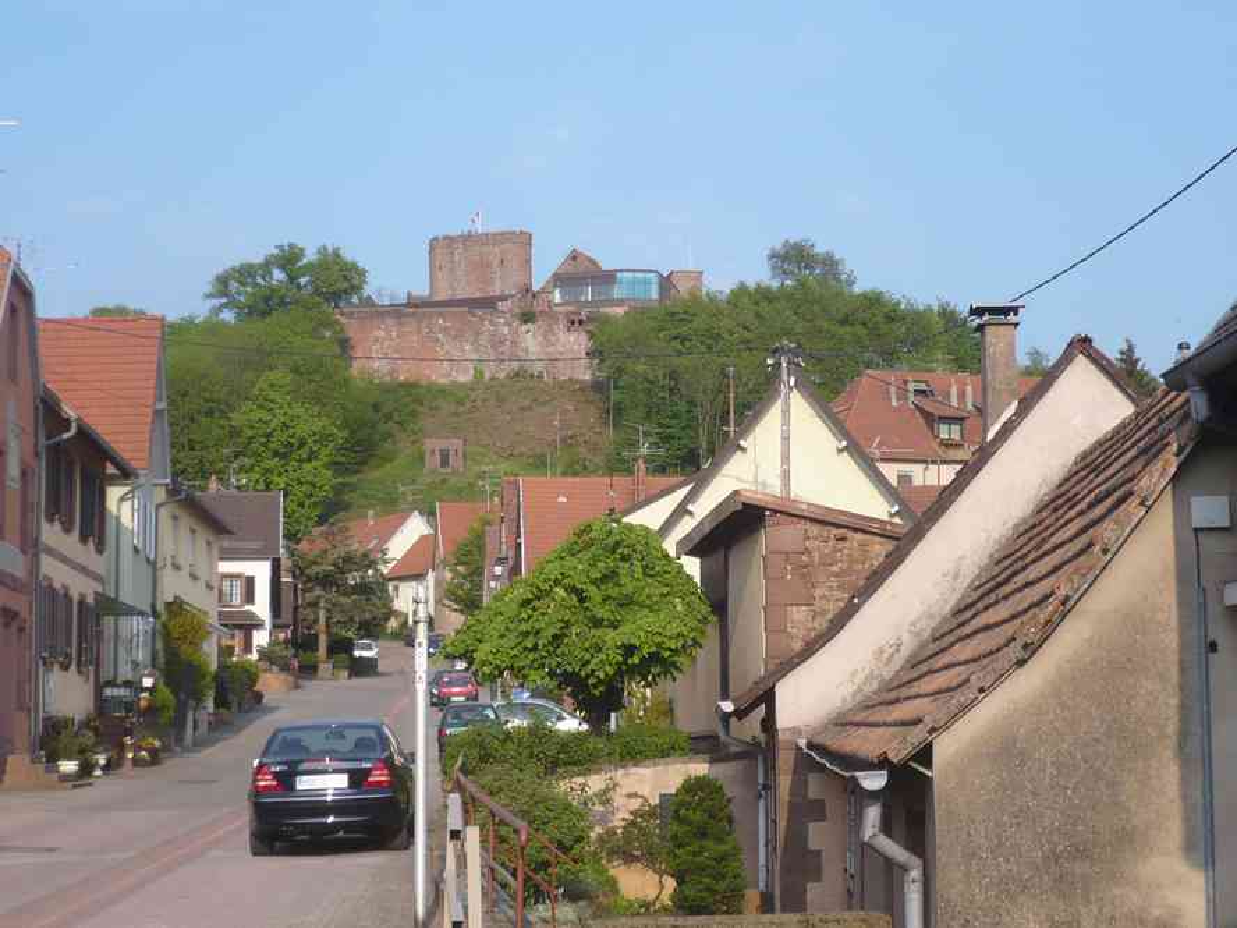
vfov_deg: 19.6
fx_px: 2680
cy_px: 464
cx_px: 618
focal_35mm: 75
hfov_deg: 26.0
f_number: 3.4
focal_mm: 8.3
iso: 100
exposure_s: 1/800
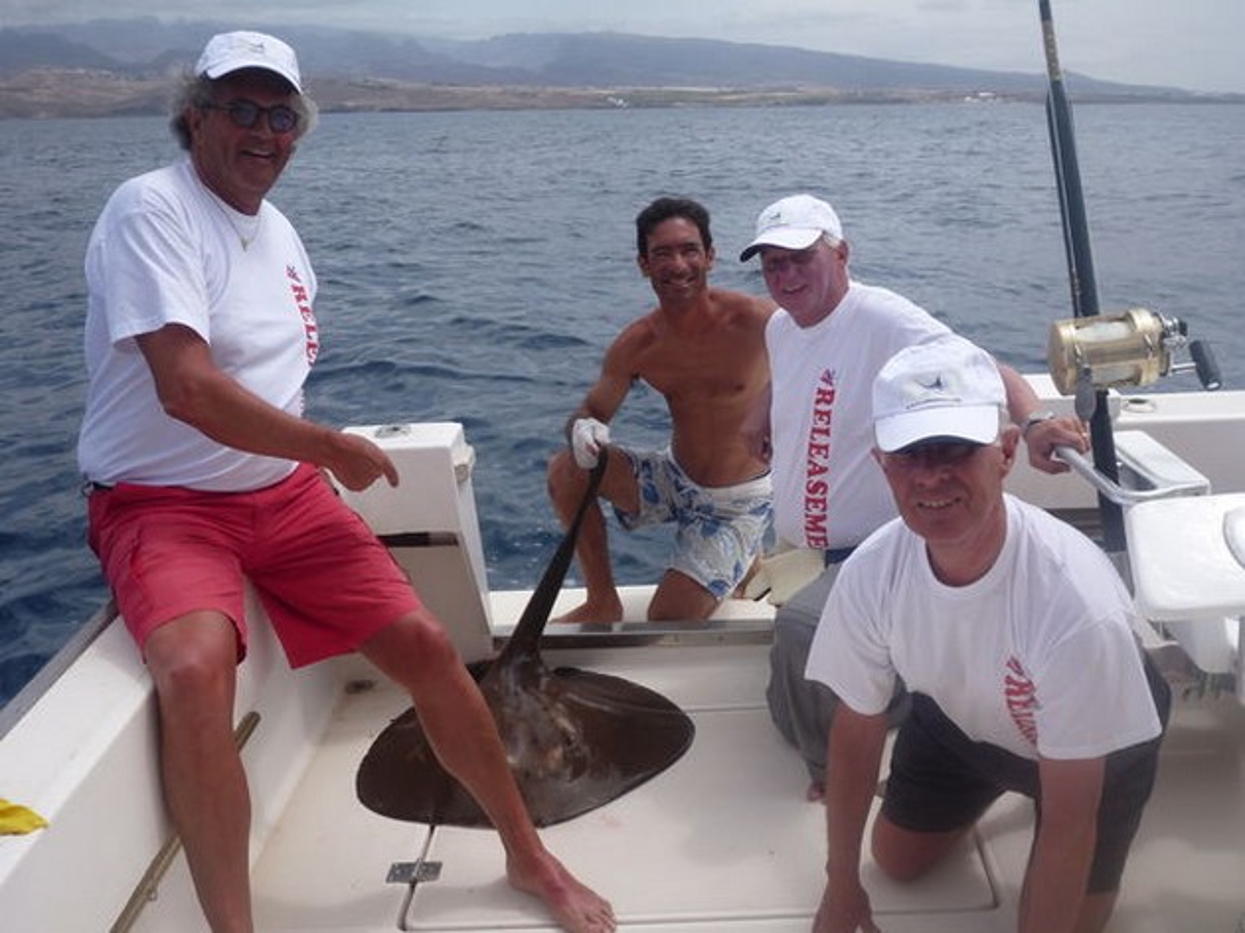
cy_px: 466
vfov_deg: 39.6
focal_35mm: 36
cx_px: 622
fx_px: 1294
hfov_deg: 51.4
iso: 100
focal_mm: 6.4
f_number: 3.9
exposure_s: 1/1000
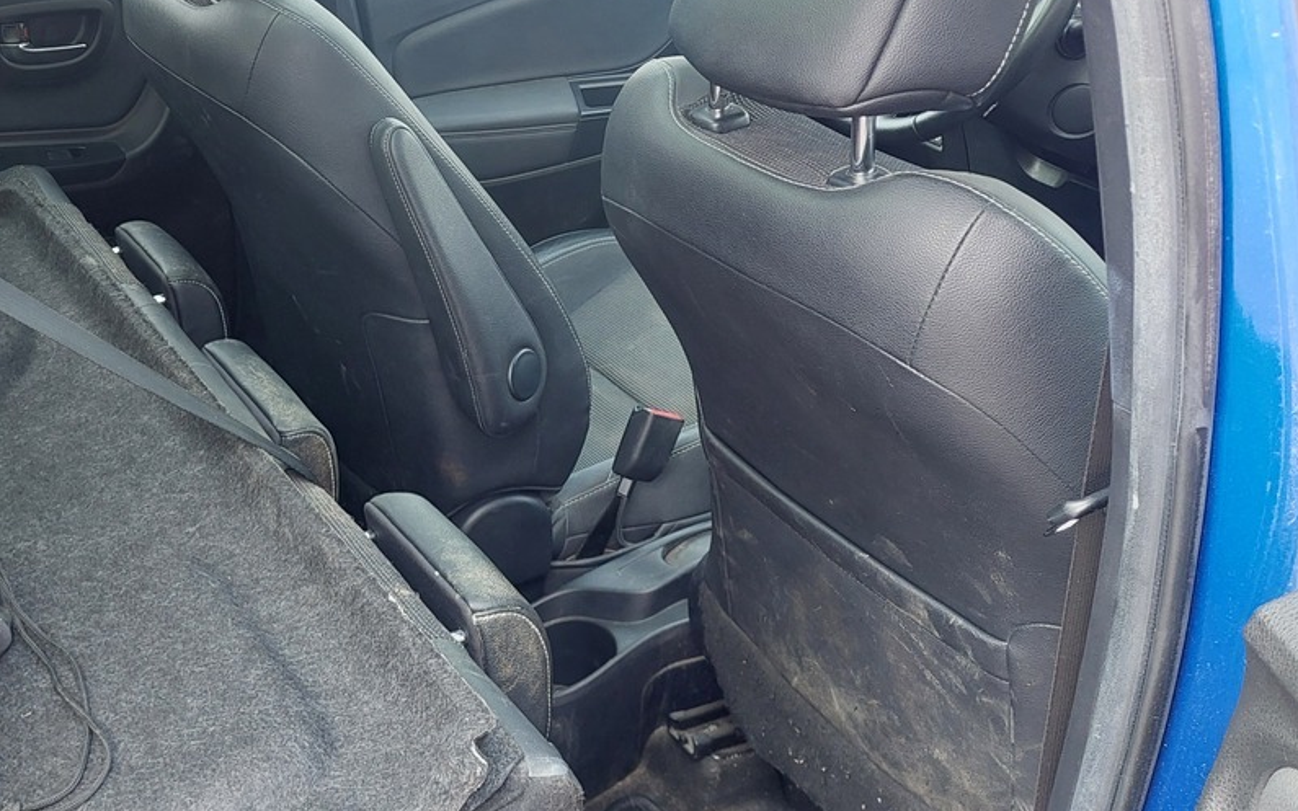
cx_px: 155
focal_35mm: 48
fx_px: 1698
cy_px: 467
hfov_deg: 39.2
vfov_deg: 26.8
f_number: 1.8
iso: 64
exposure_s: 1/100
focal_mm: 5.23
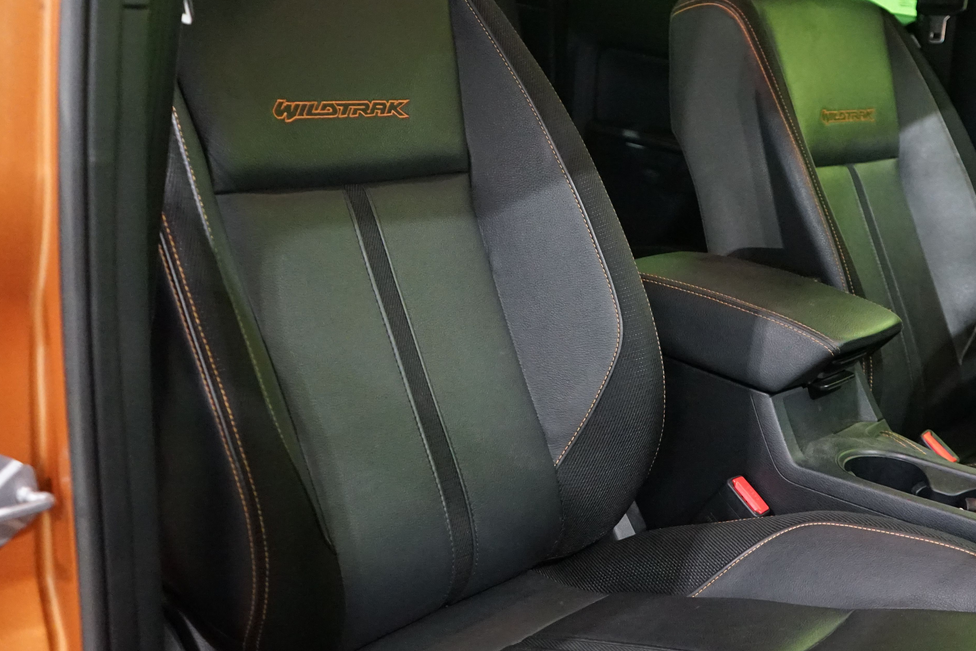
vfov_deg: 28.1
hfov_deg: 40.4
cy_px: 321
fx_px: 1301
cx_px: 687
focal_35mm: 48
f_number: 3.5
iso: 6400
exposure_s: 1/60
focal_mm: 30
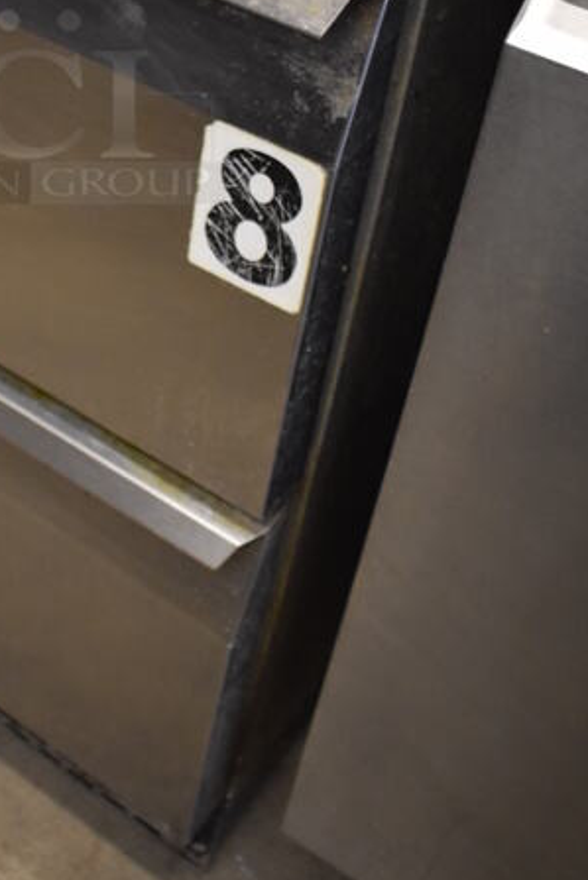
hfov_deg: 23.6
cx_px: 8
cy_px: 101
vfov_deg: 34.4
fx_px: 1346
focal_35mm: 55
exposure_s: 1/125
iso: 1800
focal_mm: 18
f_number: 3.5
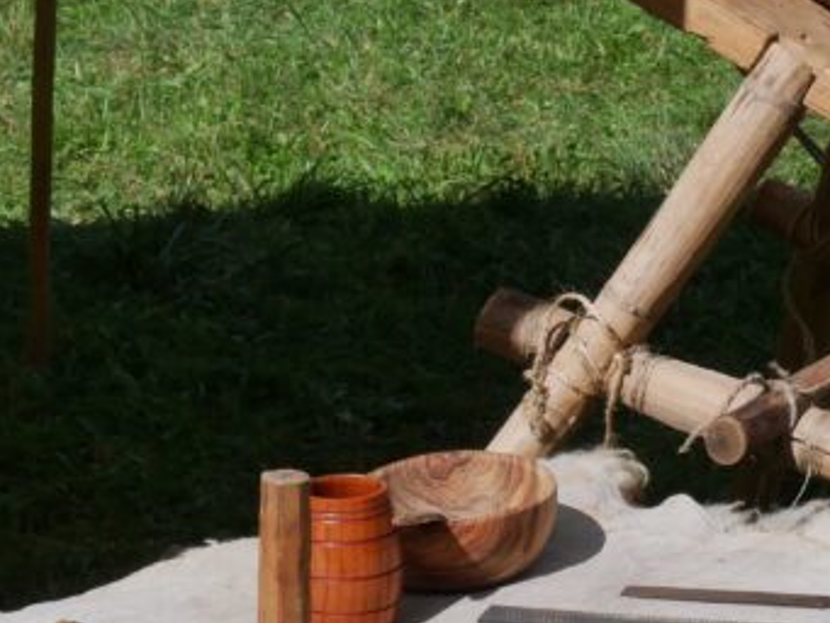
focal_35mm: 132
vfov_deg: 11.0
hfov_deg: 14.9
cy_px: 748
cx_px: 368
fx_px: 3166
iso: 200
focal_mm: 22
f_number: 11
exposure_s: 1/400
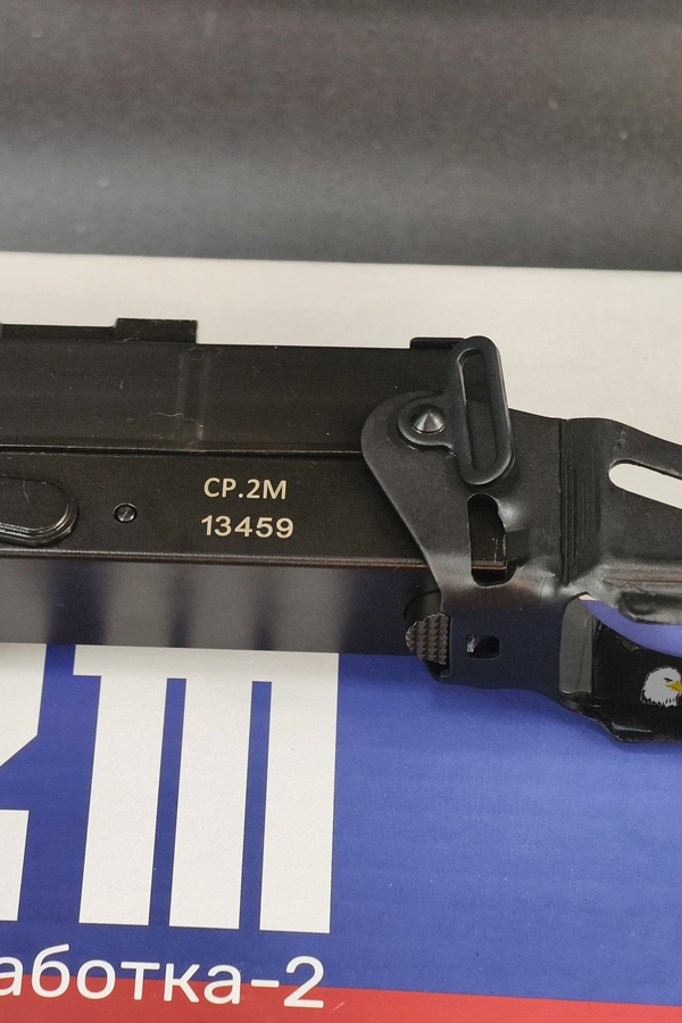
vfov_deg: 17.3
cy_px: 512
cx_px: 213
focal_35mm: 118
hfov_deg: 11.6
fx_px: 3353
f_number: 2.67
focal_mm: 22.48
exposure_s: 1/24
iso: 732
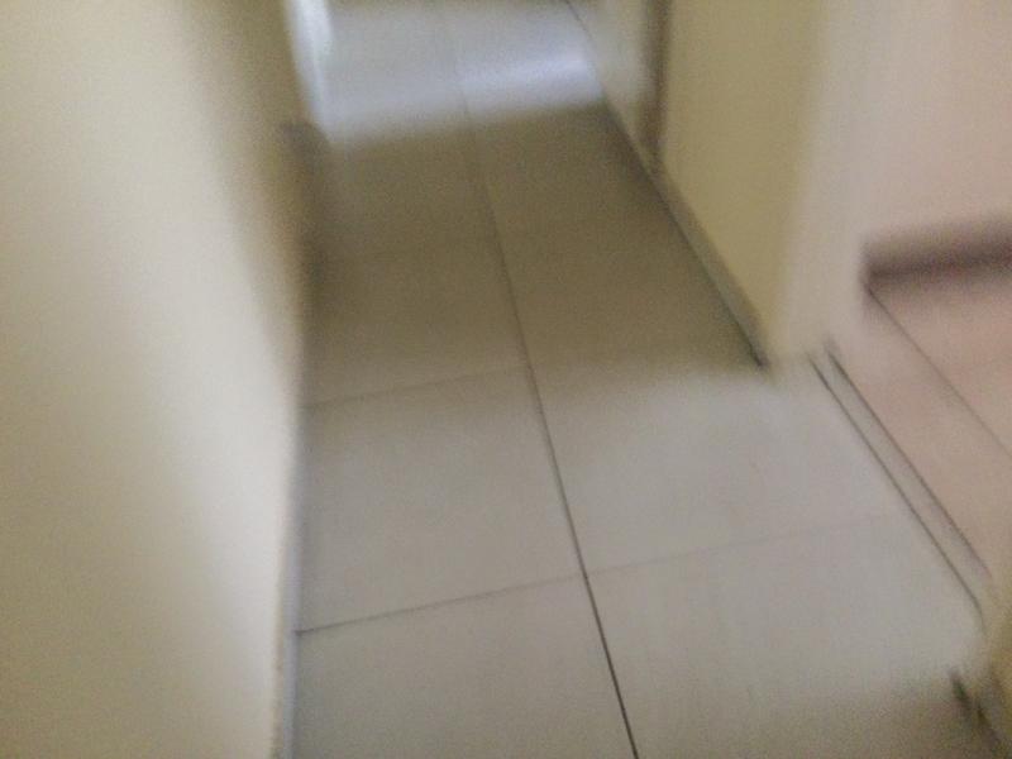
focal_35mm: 31
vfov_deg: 45.4
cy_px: 380
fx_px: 906
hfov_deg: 58.4
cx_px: 506
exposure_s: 1/17
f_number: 2.4
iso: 500
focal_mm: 3.3
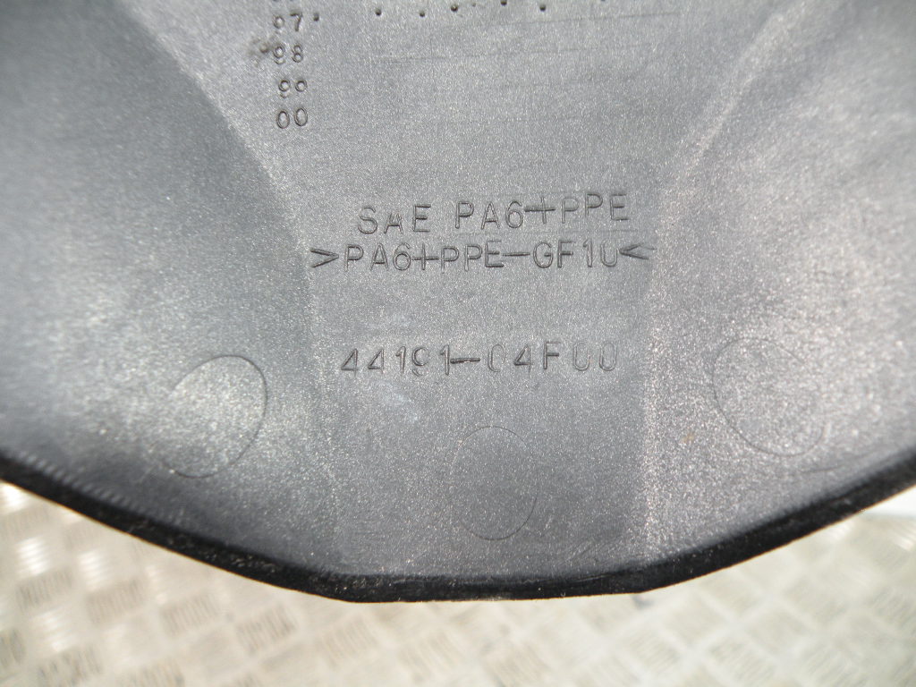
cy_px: 344
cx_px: 458
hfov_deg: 65.3
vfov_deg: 51.4
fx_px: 714
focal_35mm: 27
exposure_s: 1/59.8
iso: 119
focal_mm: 4.7
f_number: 2.8
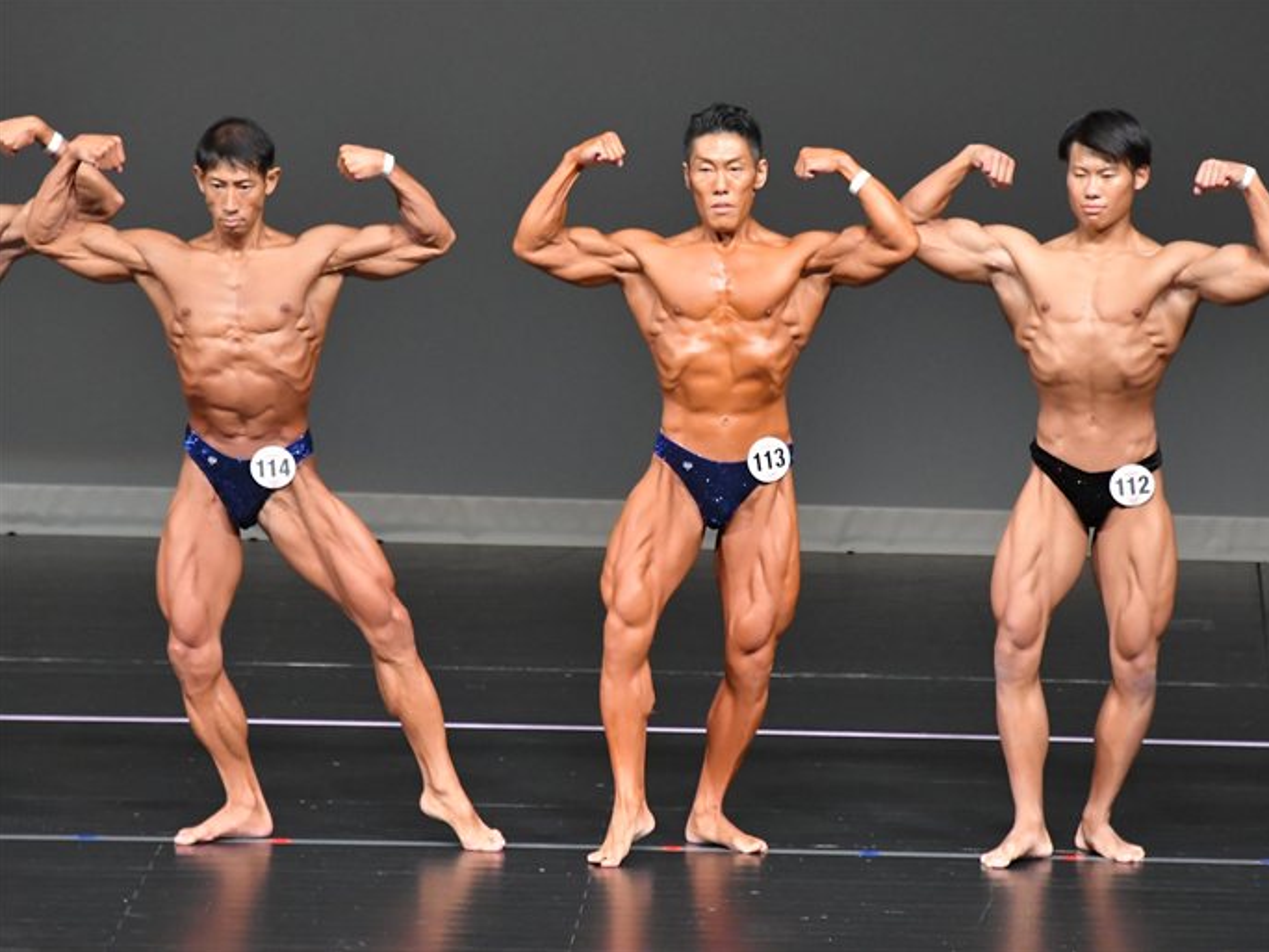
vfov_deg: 4.3
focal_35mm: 343
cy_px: 475
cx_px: 717
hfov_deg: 5.8
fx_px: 12574
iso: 5000
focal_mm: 210
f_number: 5.6
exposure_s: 1/400
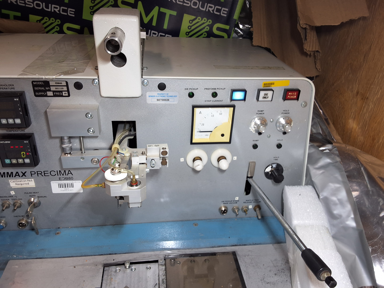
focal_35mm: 28
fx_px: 311
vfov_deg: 49.7
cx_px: 192
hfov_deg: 63.4
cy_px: 144
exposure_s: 1/40
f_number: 1.9
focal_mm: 2.91
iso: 80
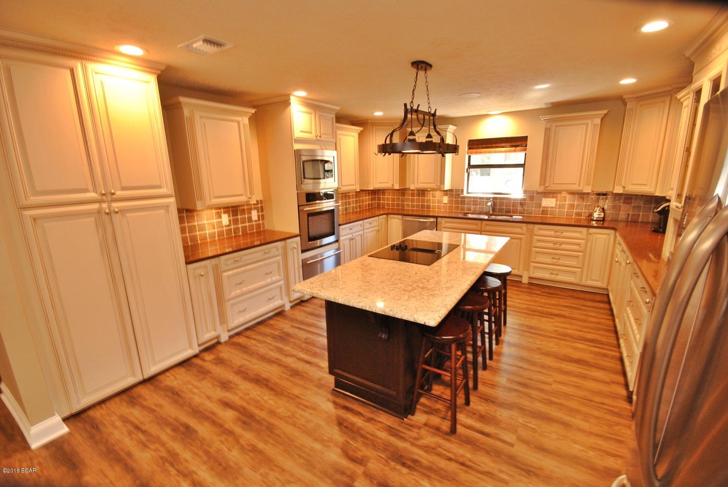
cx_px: 364
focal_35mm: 15
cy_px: 244
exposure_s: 1/8
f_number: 6.3
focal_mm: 10
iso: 400
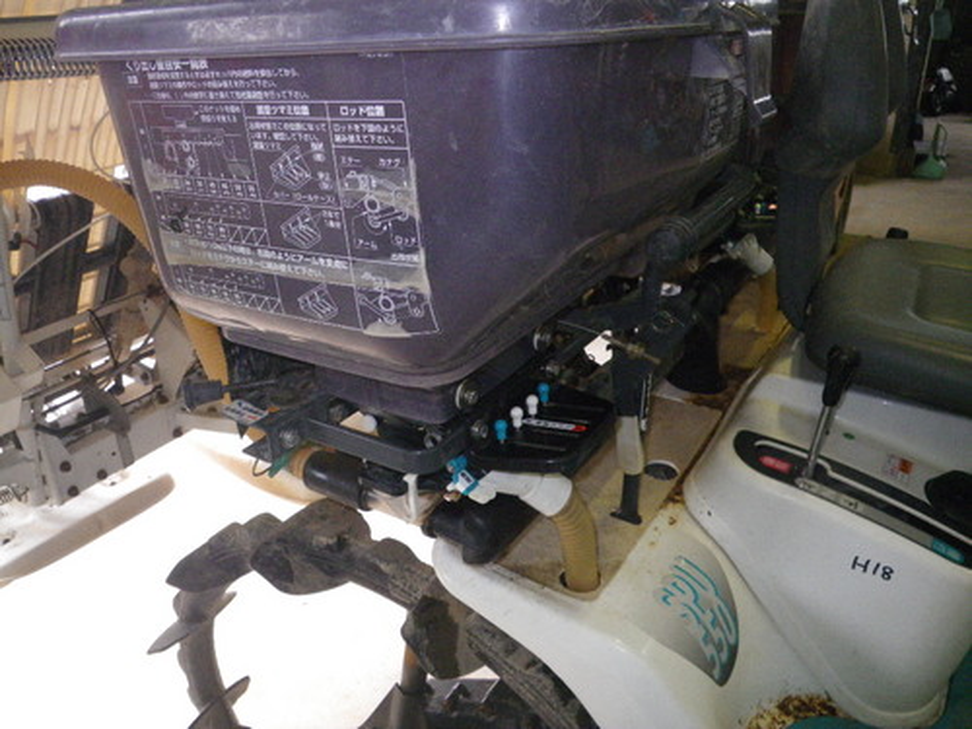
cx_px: 486
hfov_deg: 63.4
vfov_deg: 49.7
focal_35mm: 28
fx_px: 786
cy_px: 364
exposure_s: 1/50
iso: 400
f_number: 3.5
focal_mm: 5
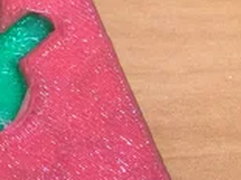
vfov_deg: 9.4
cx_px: -396
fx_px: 1085
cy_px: -10
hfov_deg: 10.4
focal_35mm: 156
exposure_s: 1/30
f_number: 2.2
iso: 40
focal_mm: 4.15
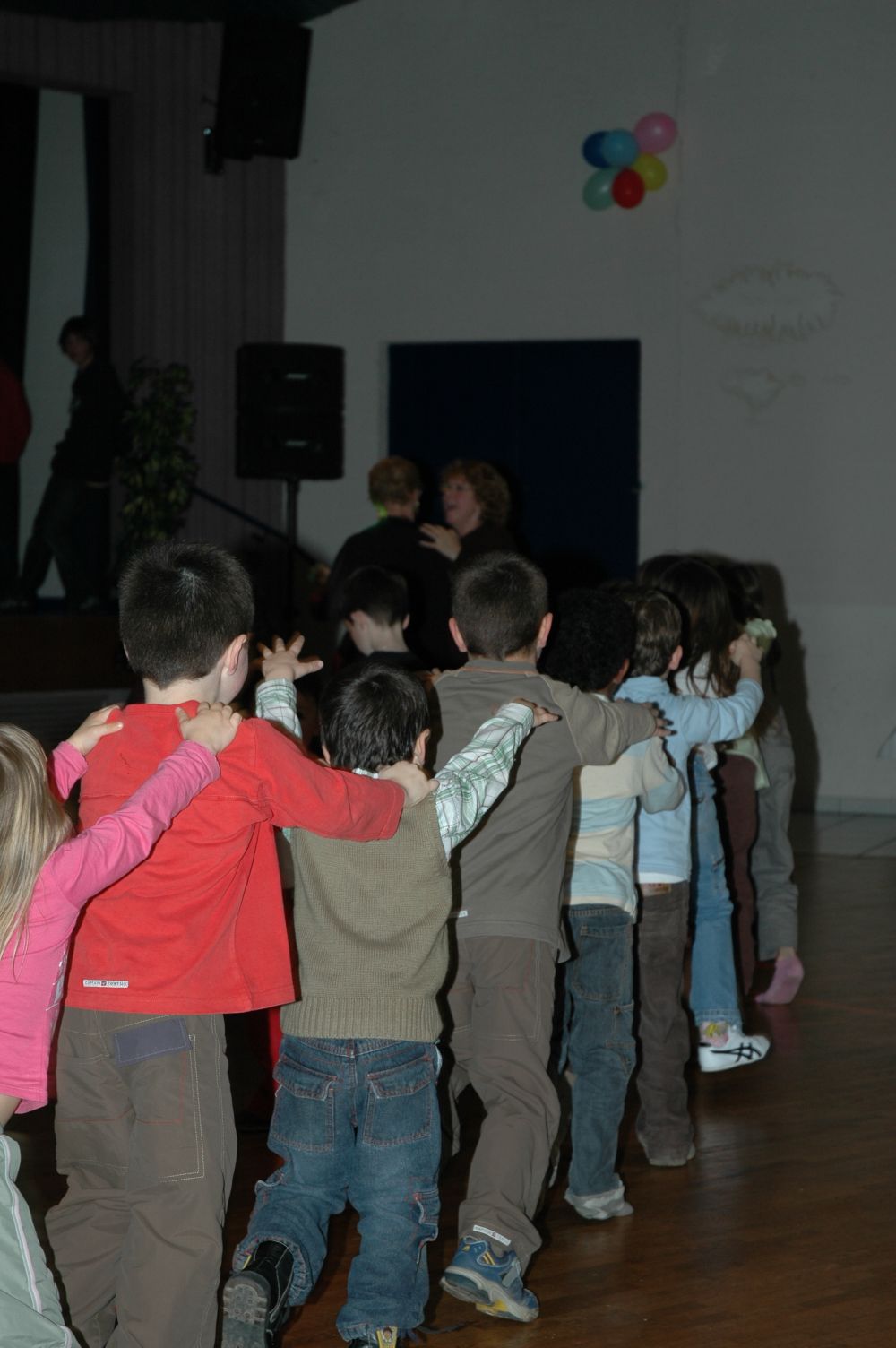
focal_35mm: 75
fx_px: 2805
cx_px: 448
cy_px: 674
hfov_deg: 18.1
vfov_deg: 27.0
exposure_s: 1/60
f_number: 4.5
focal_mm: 50
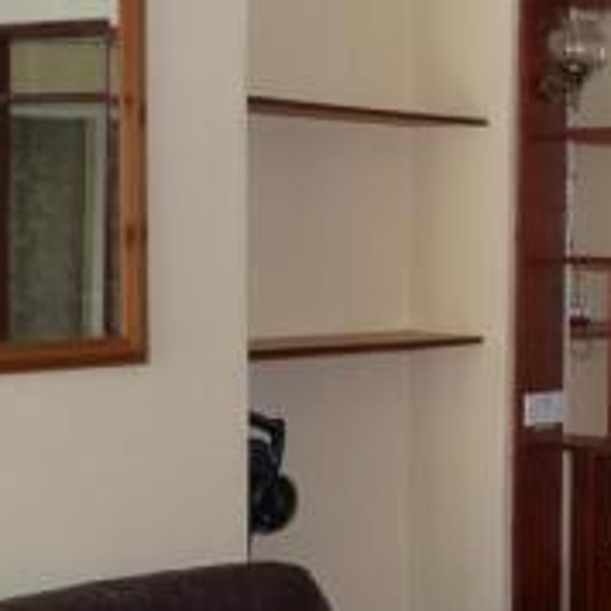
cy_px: 359
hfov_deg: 18.5
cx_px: 958
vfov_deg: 21.4
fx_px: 1618
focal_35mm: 81
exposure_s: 1/60
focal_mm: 14
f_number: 3.5
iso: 200
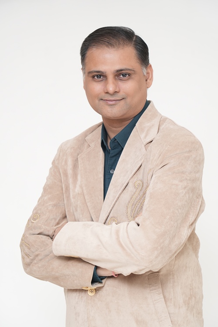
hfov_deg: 13.0
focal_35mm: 105
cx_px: 109
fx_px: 954
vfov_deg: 19.5
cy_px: 164
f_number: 5.6
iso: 640
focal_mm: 105
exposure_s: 1/250
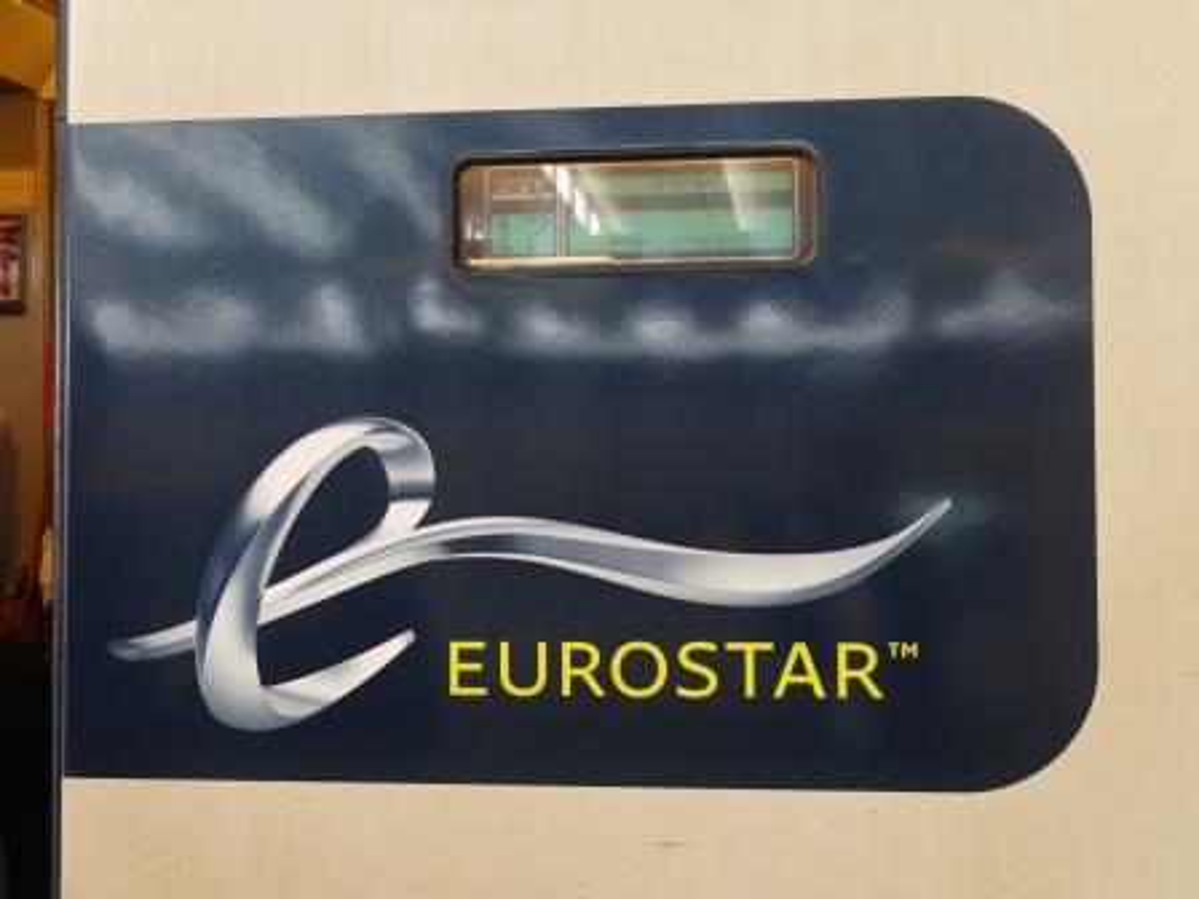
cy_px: 450
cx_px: 600
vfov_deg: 28.0
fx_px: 1801
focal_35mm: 52
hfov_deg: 36.8
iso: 1250
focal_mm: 26
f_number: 5.1
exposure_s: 1/60
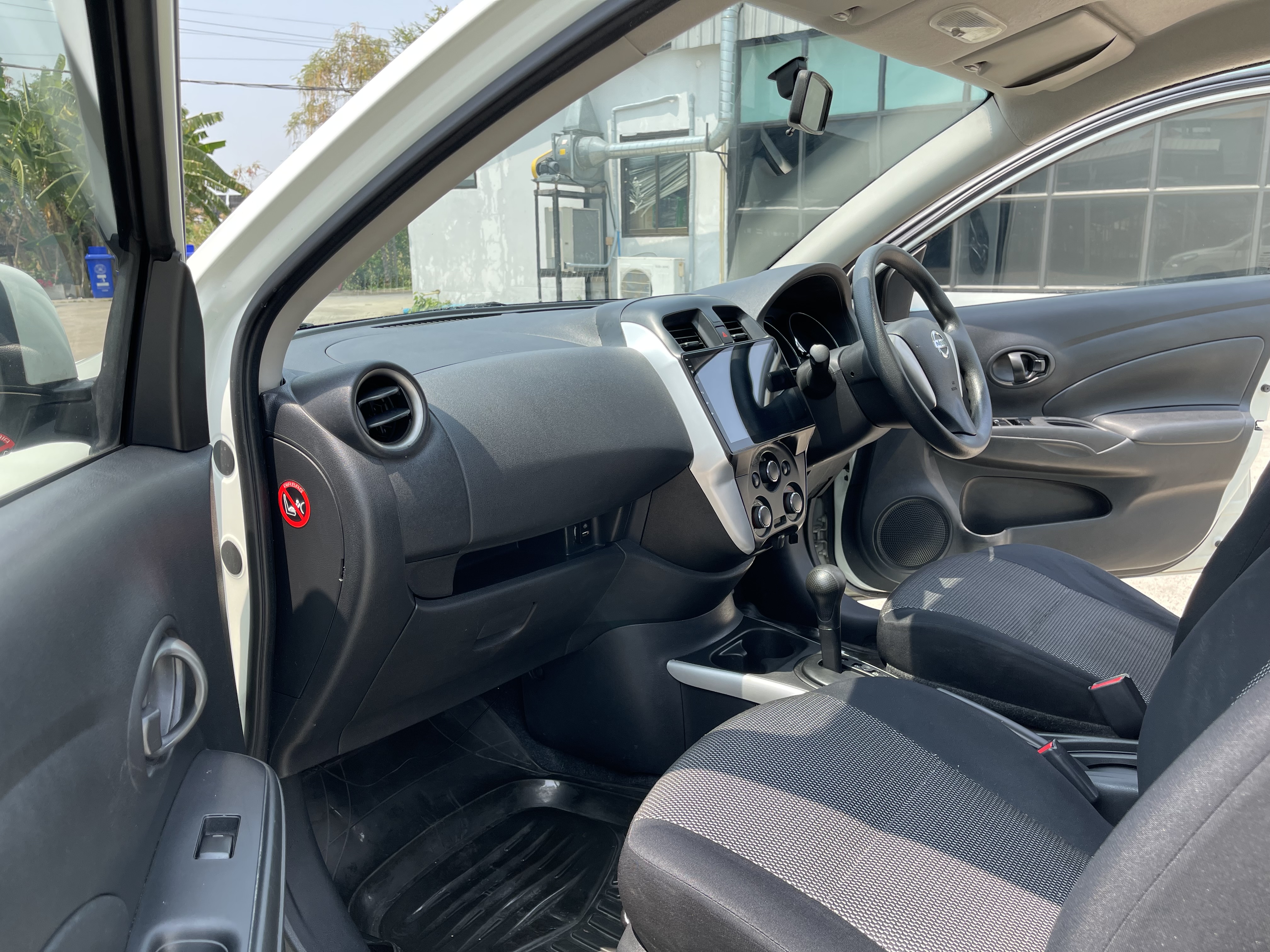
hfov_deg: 67.3
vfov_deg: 53.1
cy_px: 476
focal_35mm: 26
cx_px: 635
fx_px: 954
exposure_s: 1/836
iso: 32
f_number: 1.6
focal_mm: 5.1
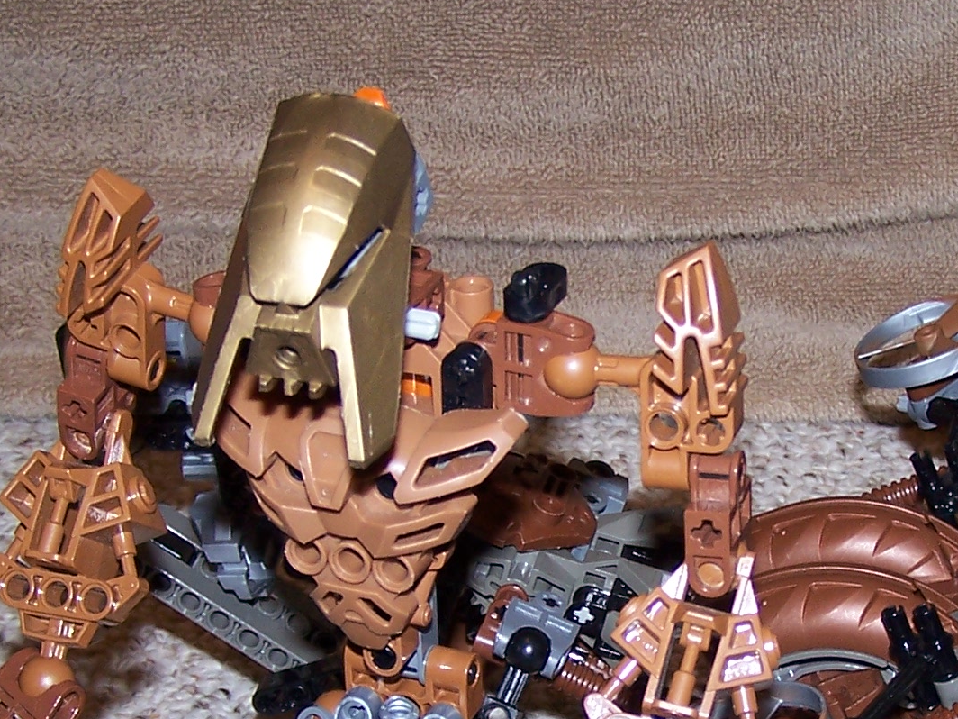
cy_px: 617
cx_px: 711
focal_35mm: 92
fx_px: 2546
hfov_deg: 21.1
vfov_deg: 15.9
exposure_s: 1/60
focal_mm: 6.3
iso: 80
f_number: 2.8
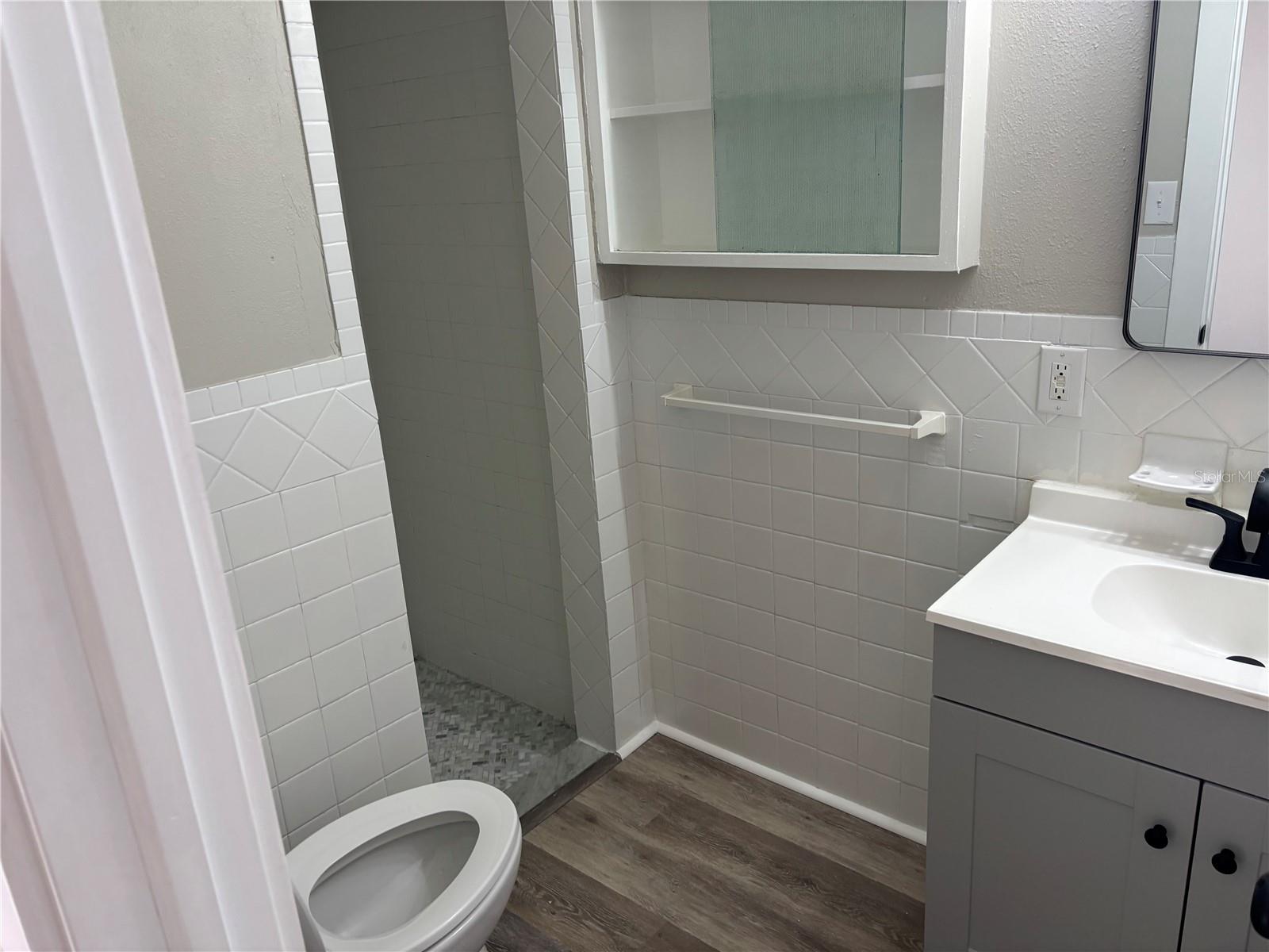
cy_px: 476
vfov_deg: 53.1
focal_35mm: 26
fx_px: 953
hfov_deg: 67.3
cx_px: 634
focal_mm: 5.96
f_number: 1.6
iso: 125
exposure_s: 1/120
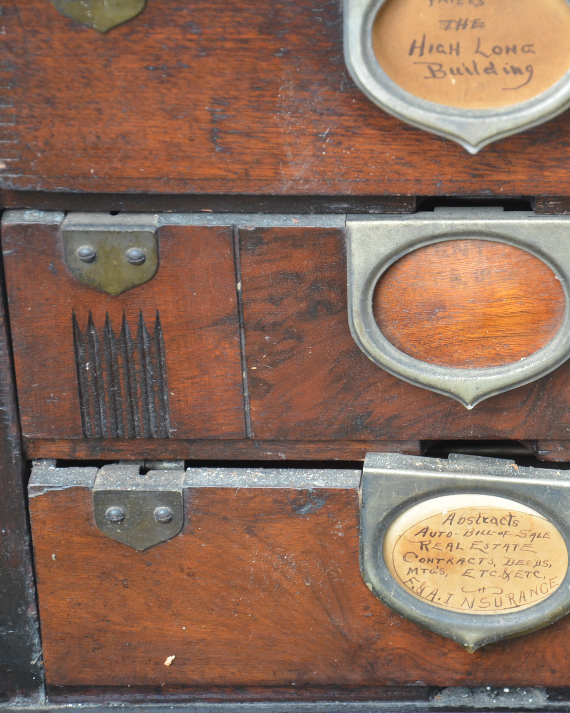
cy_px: 356
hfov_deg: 9.6
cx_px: 518
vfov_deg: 12.1
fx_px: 3368
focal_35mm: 160
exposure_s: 1/50
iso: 800
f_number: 5.3
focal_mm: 75
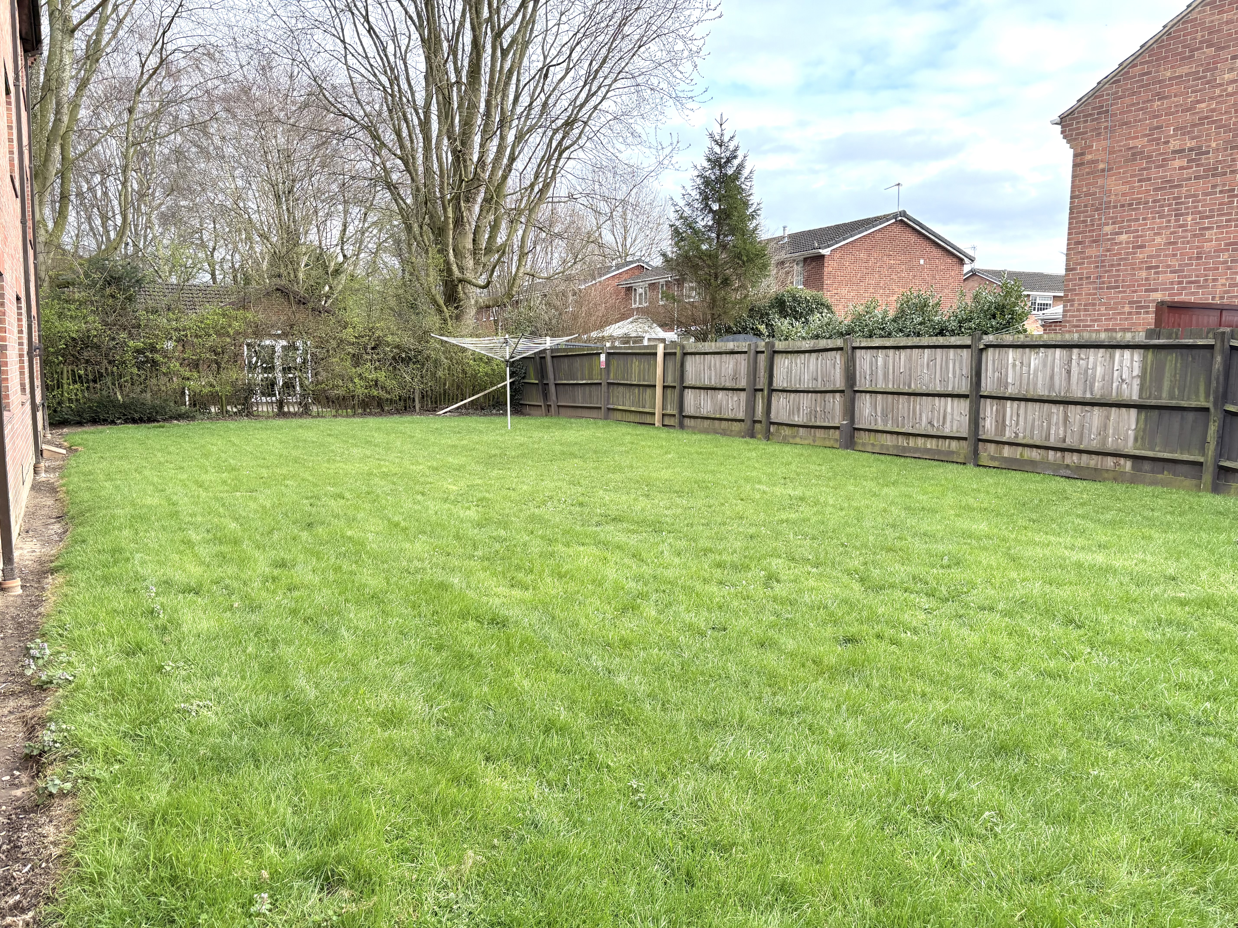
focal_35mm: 26
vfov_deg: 53.1
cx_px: 619
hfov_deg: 67.3
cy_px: 464
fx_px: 930
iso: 64
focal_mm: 5.96
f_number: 1.6
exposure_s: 1/535
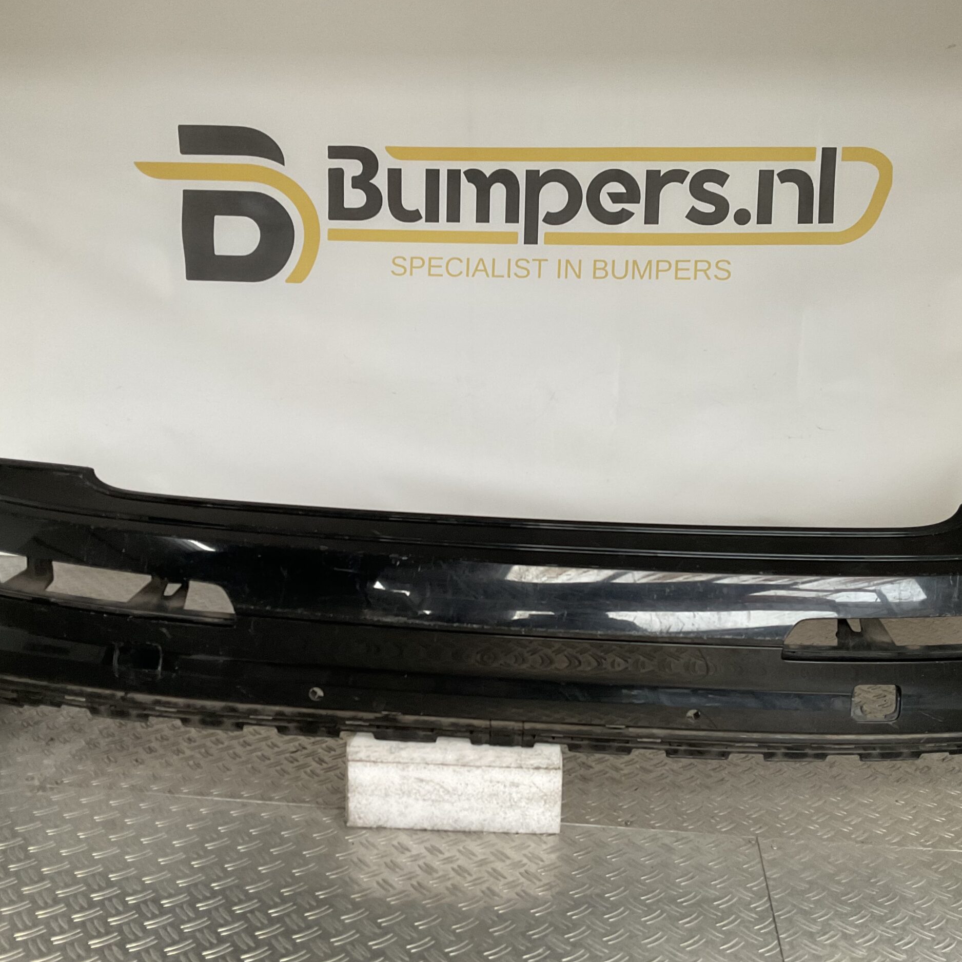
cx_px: 525
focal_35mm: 35
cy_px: 474
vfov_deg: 47.2
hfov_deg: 47.2
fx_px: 1100
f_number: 1.8
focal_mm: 3
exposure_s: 1/60
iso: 80
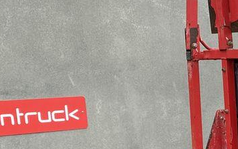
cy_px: 201
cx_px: 332
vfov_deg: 12.7
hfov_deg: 19.0
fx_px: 643
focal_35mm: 99
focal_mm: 4.25
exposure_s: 1/105
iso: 125
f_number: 1.8
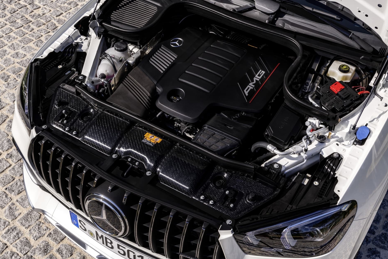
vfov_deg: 29.2
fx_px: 496
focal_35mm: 46
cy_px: 129
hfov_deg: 42.7
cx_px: 190
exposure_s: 1/80
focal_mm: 45
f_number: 16
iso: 100
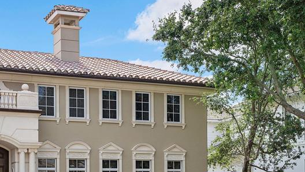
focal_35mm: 63
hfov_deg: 33.0
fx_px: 510
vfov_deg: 18.7
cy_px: 163
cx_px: 102
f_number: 8
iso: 100
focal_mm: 31
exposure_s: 1/400
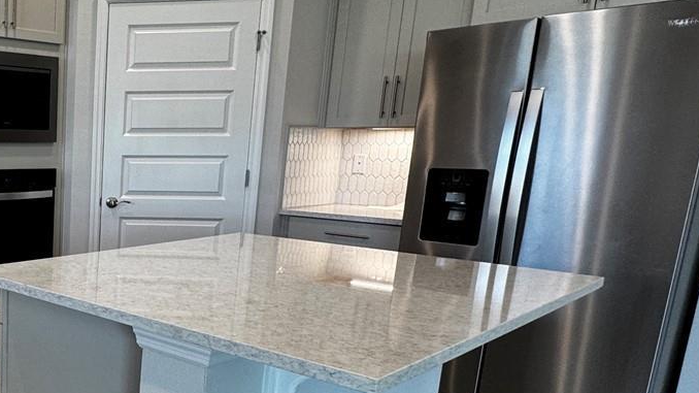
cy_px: 285
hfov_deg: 45.0
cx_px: -29
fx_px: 667
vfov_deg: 32.3
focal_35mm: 36
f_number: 2.2
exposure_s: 1/120
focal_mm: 2.22
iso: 125
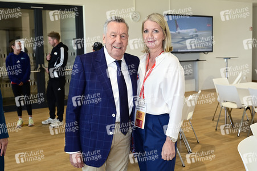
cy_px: 86
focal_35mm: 36
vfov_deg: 36.8
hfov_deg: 53.2
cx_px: 128
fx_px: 257
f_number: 4.5
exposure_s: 1/200
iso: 800
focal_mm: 36
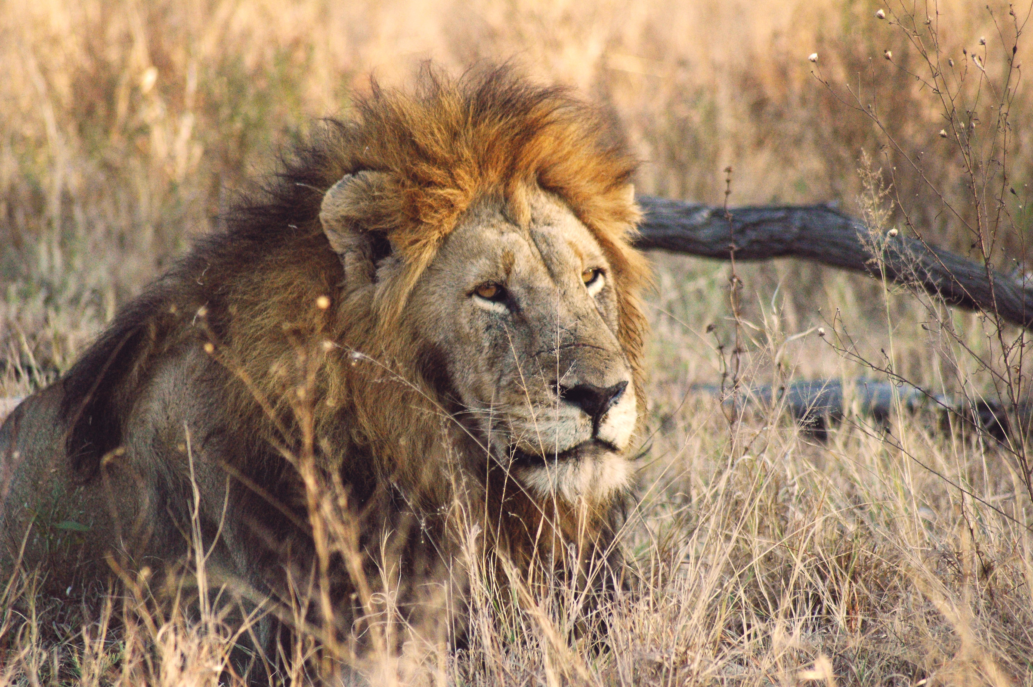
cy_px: 344
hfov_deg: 5.1
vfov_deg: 3.4
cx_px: 516
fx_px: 11609
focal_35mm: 405
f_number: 5.6
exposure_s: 1/1000
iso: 1600
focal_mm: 270
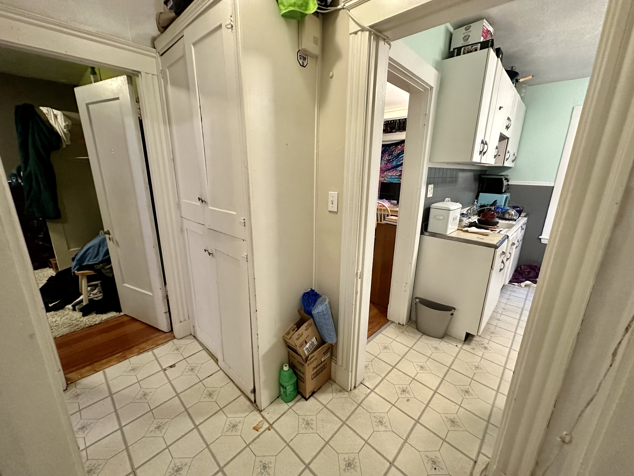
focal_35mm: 14
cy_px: 238
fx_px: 256
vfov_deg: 85.7
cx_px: 317
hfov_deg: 102.1
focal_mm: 2.22
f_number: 2.2
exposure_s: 1/60
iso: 640
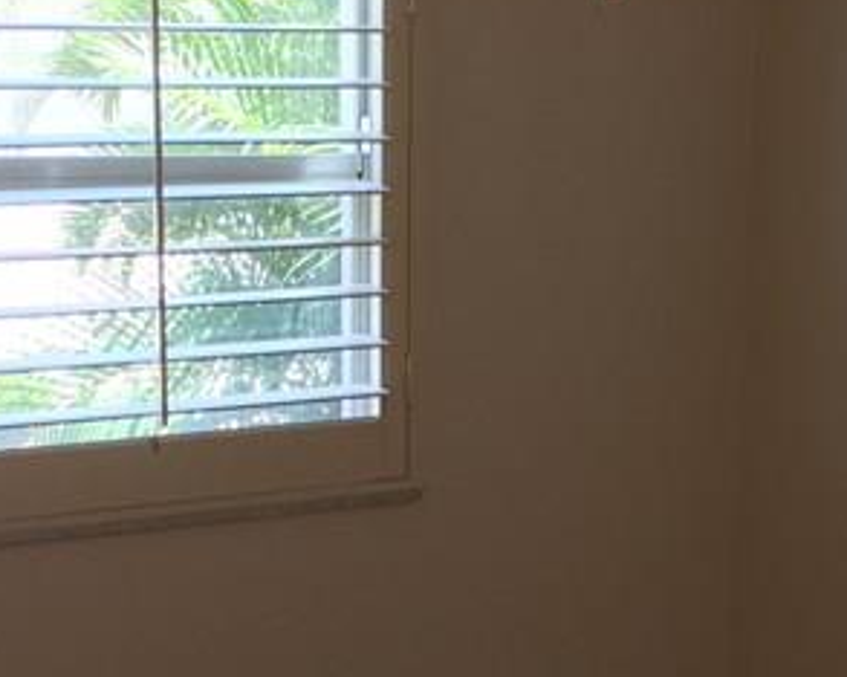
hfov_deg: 19.4
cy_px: 885
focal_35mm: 99
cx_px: 445
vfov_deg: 14.8
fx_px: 2480
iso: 32
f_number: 2.2
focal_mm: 4.15
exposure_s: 1/60
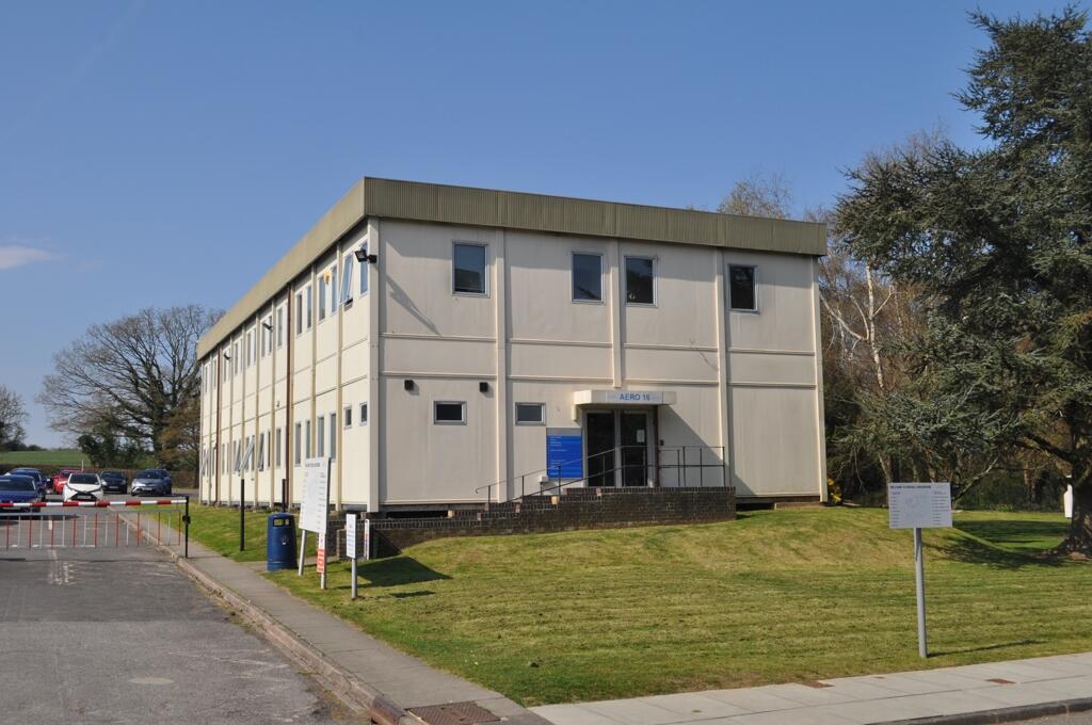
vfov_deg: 36.8
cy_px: 362
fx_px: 1091
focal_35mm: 36
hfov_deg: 53.2
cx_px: 546
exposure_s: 1/400
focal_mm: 24
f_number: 10
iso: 200
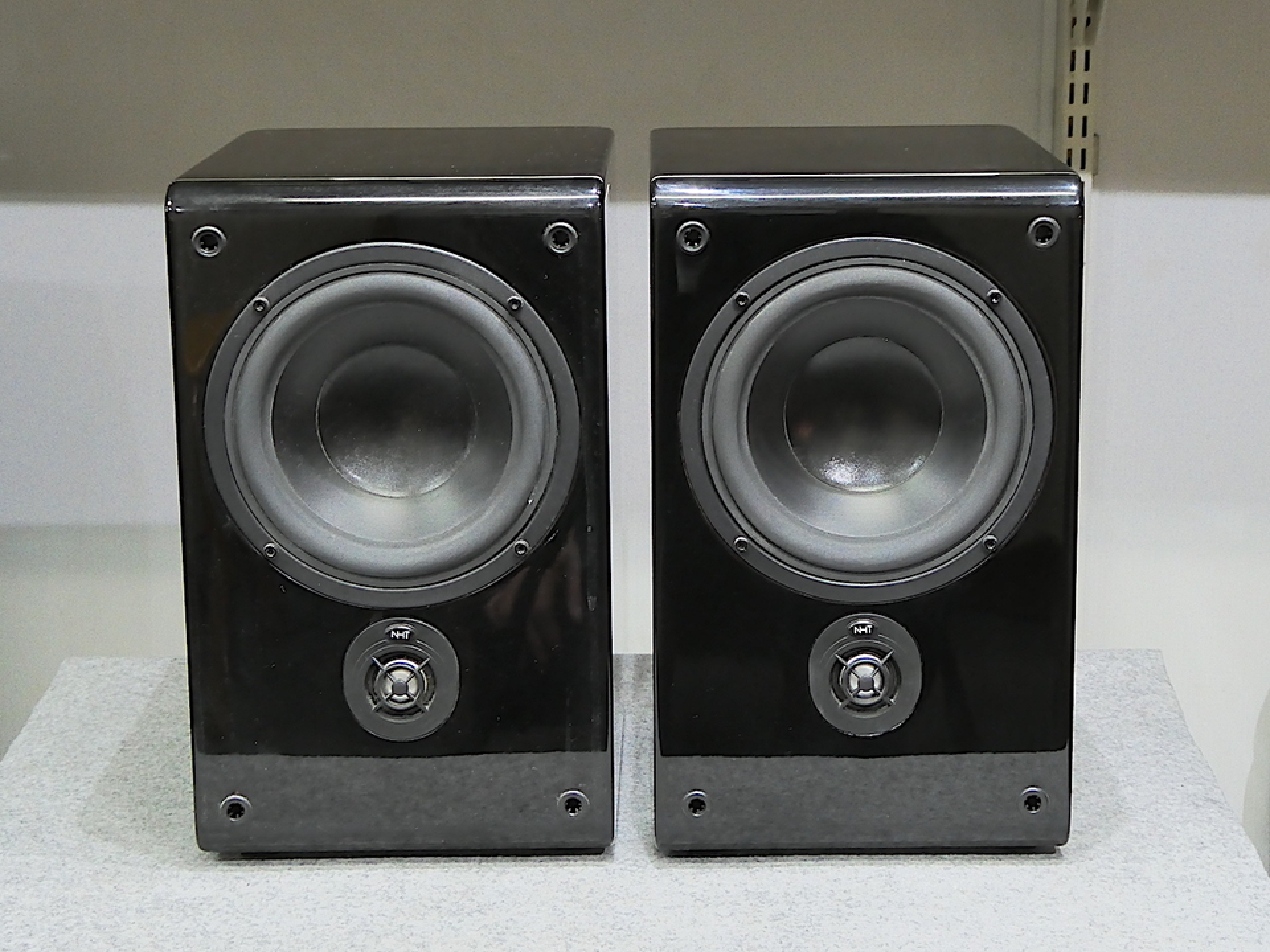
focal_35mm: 70
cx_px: 635
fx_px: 2568
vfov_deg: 21.0
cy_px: 476
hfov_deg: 27.8
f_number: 5
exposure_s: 1/25
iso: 1600
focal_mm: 12.5
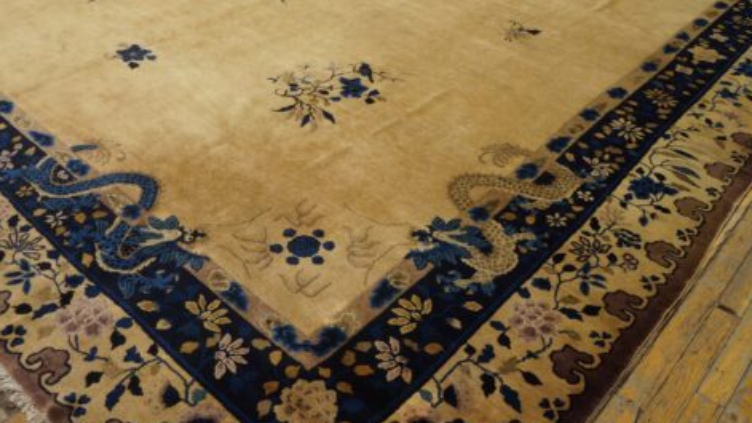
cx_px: 350
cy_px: 165
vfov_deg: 32.7
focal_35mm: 36
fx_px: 718
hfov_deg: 55.2
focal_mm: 18
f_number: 4
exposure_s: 1/60
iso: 640
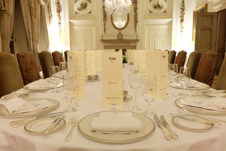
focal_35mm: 29
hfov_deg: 63.7
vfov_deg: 45.0
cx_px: 113
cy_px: 76
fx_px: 182
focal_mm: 19.2
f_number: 4.5
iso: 3200
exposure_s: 1/4.3
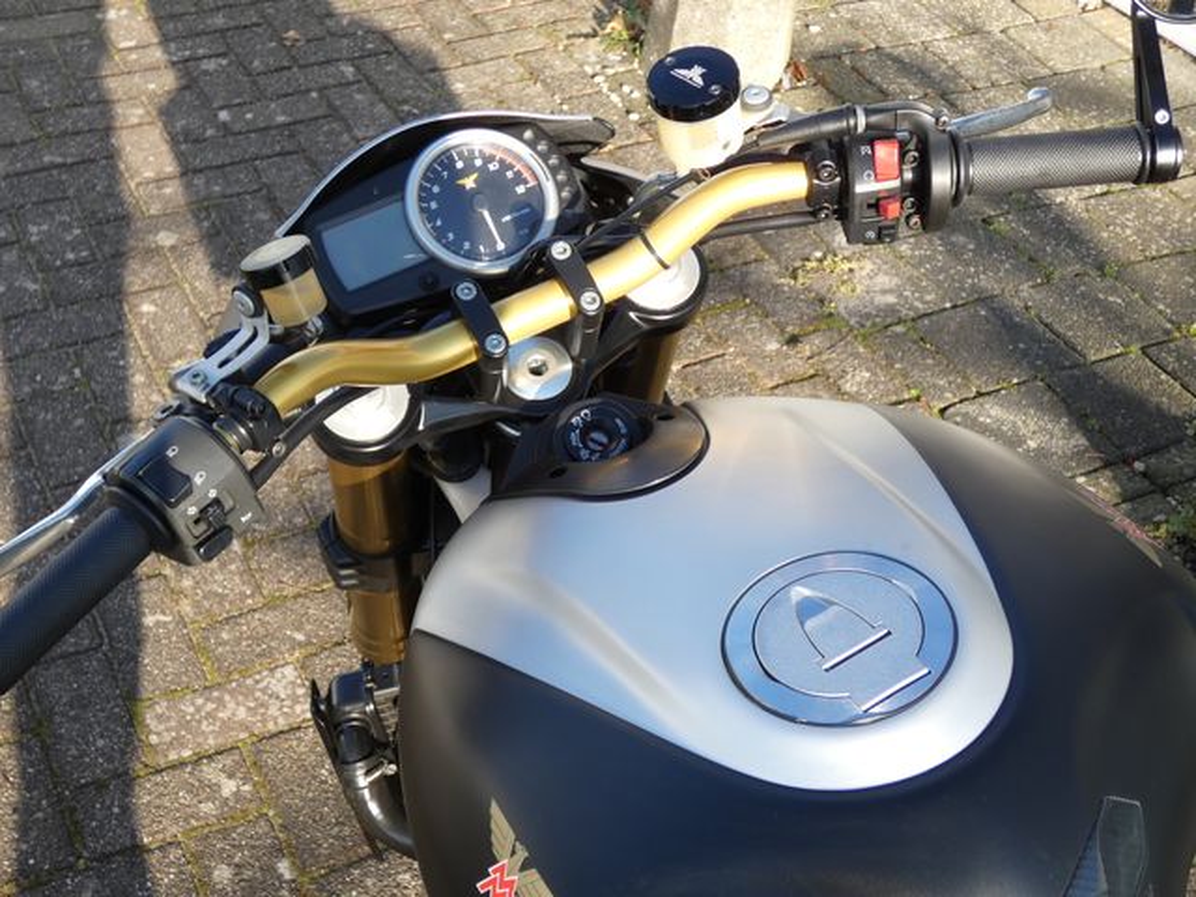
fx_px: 1589
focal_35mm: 46
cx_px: 598
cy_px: 448
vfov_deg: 31.5
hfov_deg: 41.2
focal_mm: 8.2
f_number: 3.8
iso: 80
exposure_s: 1/160
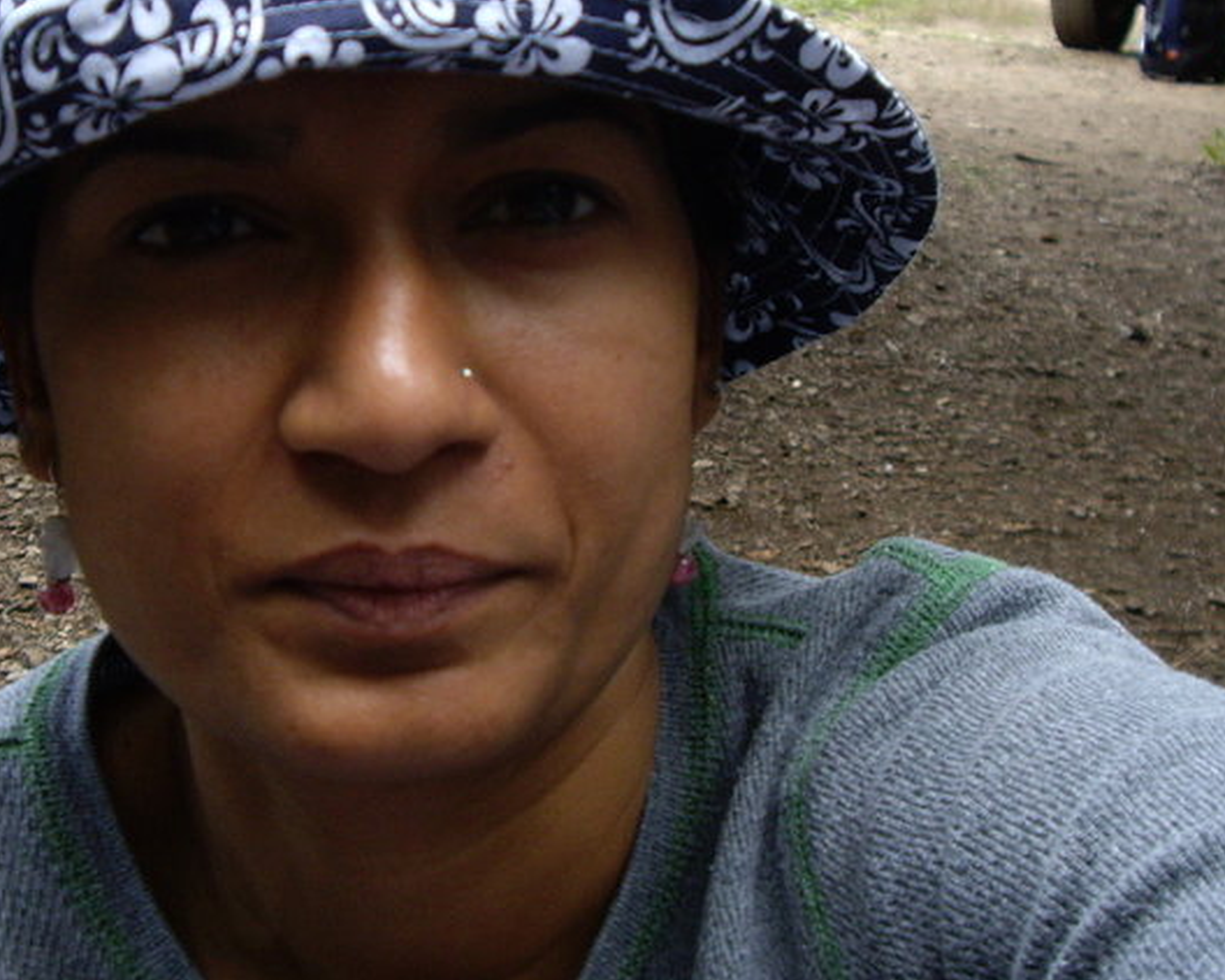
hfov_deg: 26.3
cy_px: 295
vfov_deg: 21.1
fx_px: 2609
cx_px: 394
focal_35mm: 72
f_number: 2.7
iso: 100
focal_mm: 6.2
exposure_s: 1/125
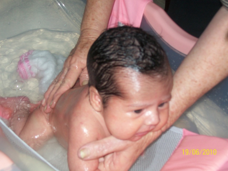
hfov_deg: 29.4
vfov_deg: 22.3
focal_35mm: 66
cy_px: 86
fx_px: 435
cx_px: 114
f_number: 3.8
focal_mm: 11.8
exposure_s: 1/100
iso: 64
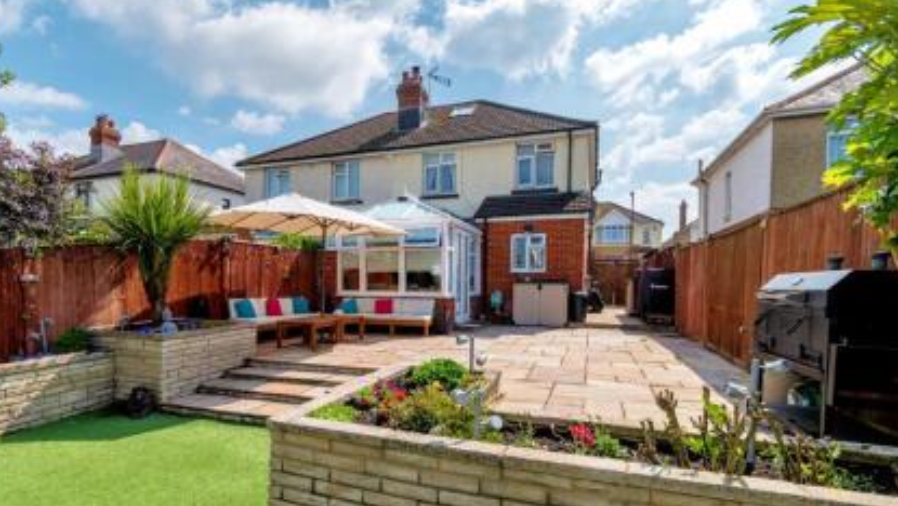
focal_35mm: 18
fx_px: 429
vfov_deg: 60.7
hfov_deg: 92.5
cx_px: 418
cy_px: 297
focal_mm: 10
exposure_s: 1/1250
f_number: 7.1
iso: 200
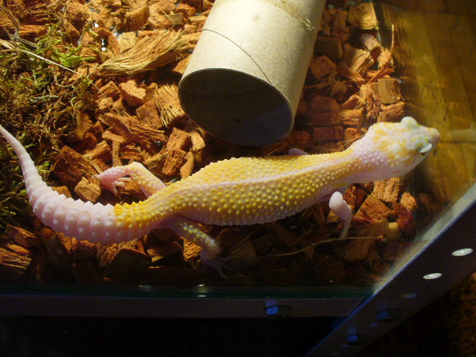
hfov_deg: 46.8
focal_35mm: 40
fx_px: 550
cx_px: 255
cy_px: 192
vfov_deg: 35.9
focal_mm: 6.1
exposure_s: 1/30
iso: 125
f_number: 2.8
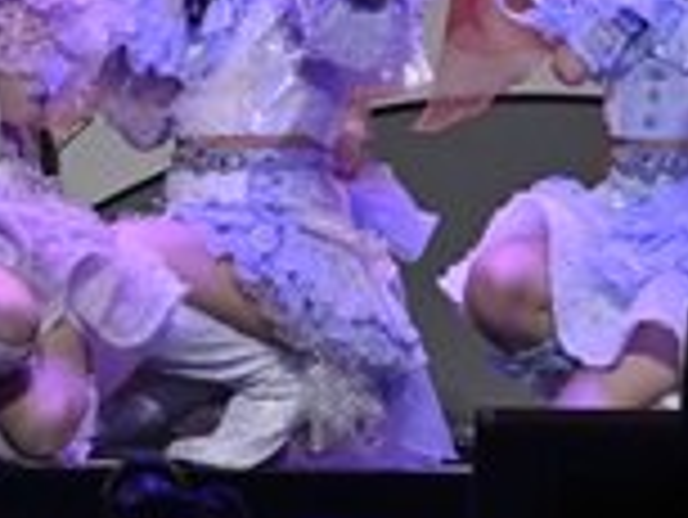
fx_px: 26196
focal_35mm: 1317
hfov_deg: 1.5
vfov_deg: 1.1
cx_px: -27
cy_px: -239
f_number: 9
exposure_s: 1/800
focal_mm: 350
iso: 3600
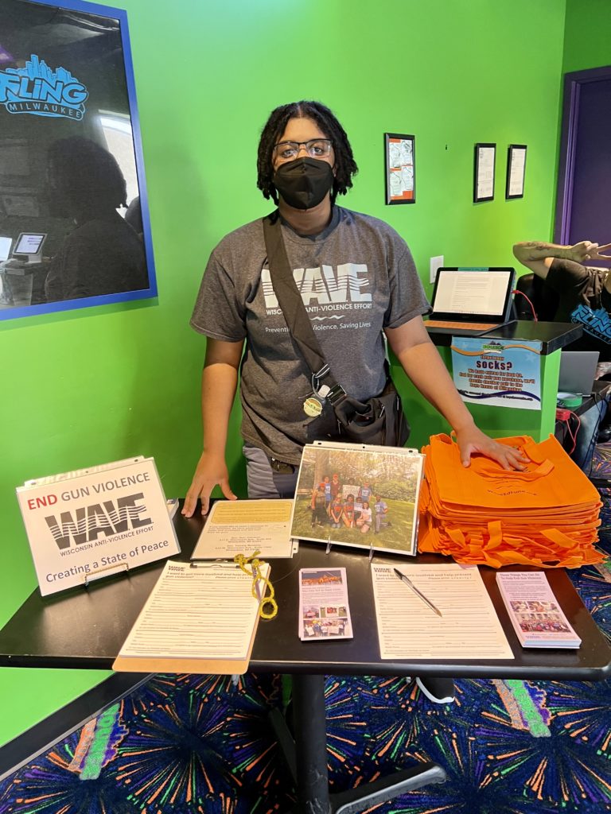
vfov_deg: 67.3
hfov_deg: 53.1
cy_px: 407
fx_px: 612
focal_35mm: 26
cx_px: 306
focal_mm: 5.7
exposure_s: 1/42
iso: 200
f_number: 1.5
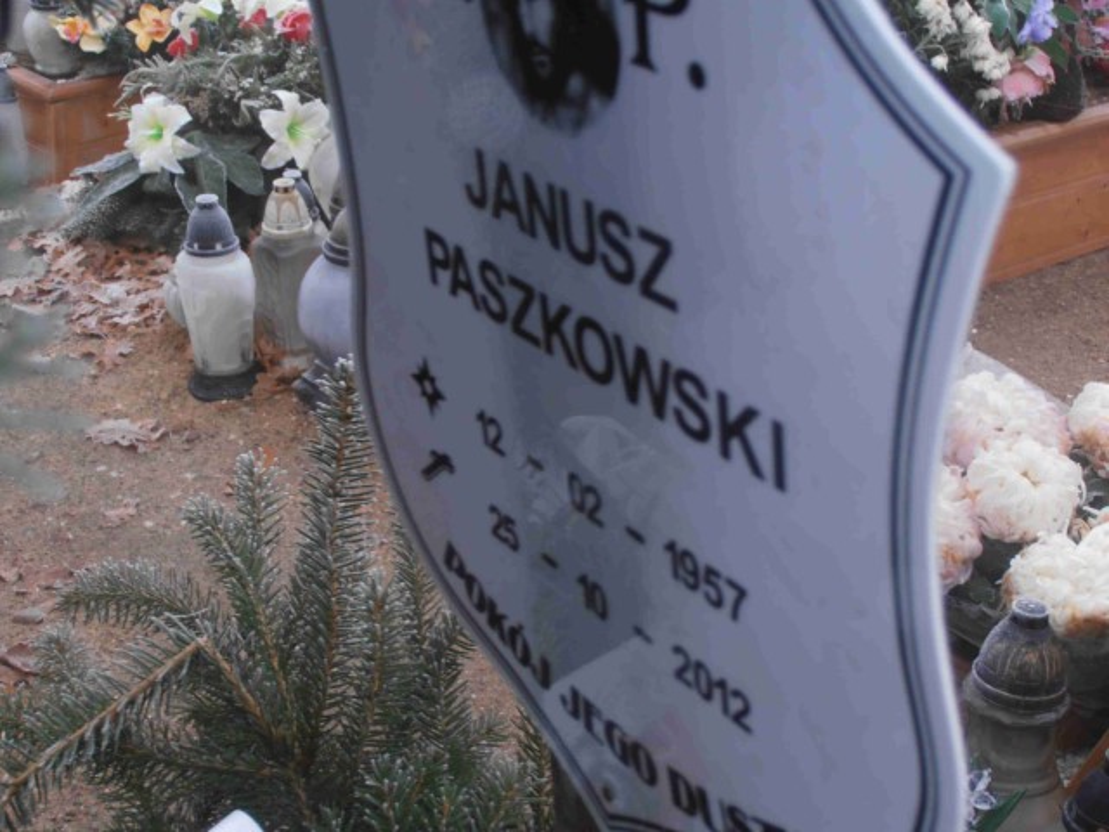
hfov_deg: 33.8
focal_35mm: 57
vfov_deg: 25.7
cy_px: 416
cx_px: 554
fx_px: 1826
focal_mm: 10.04
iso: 80
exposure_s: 1/50
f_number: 4.5
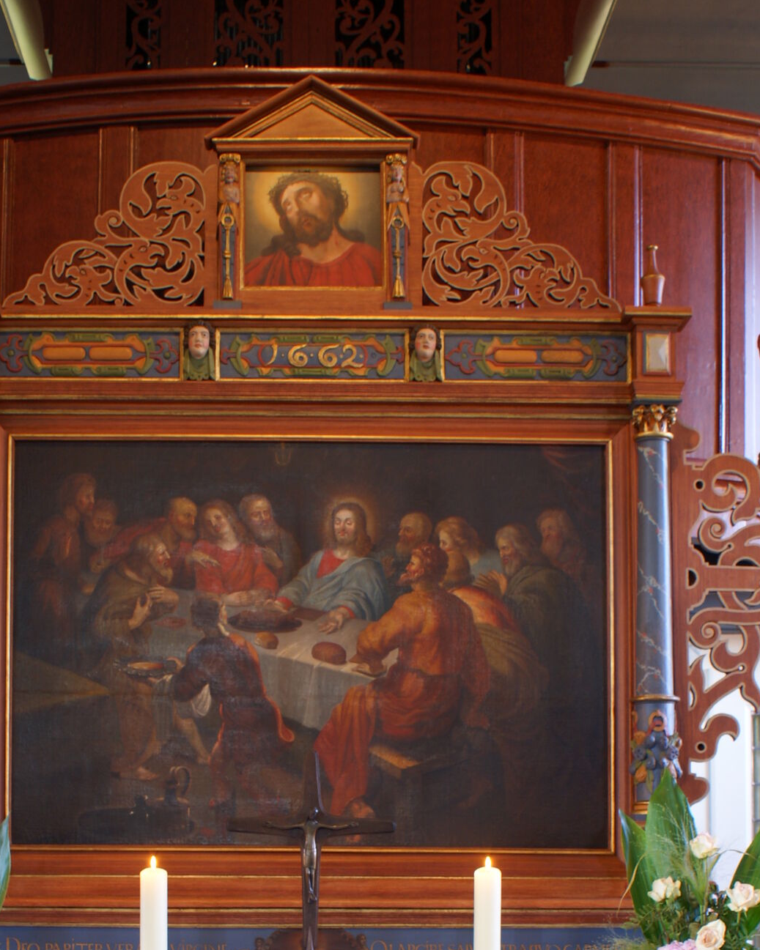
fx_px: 1688
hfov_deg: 25.3
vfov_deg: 30.3
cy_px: 828
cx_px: 317
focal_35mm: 60
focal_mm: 24
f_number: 5.6
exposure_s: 1/2.5
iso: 100
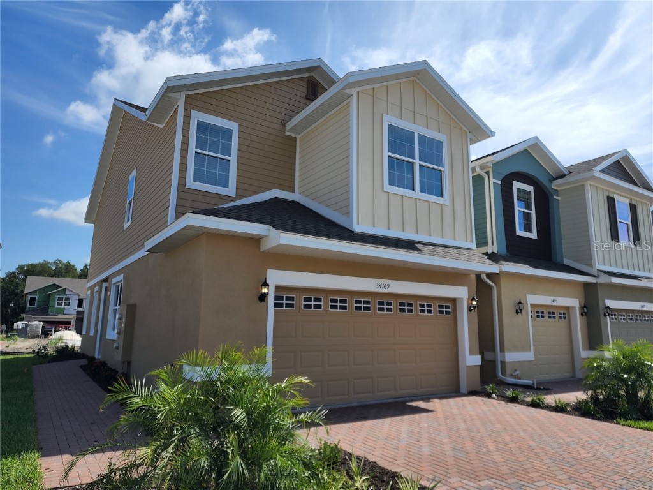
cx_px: 326
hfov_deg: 73.9
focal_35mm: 23
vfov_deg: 58.9
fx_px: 434
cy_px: 245
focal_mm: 6.4
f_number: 1.8
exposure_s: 1/1232
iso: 12
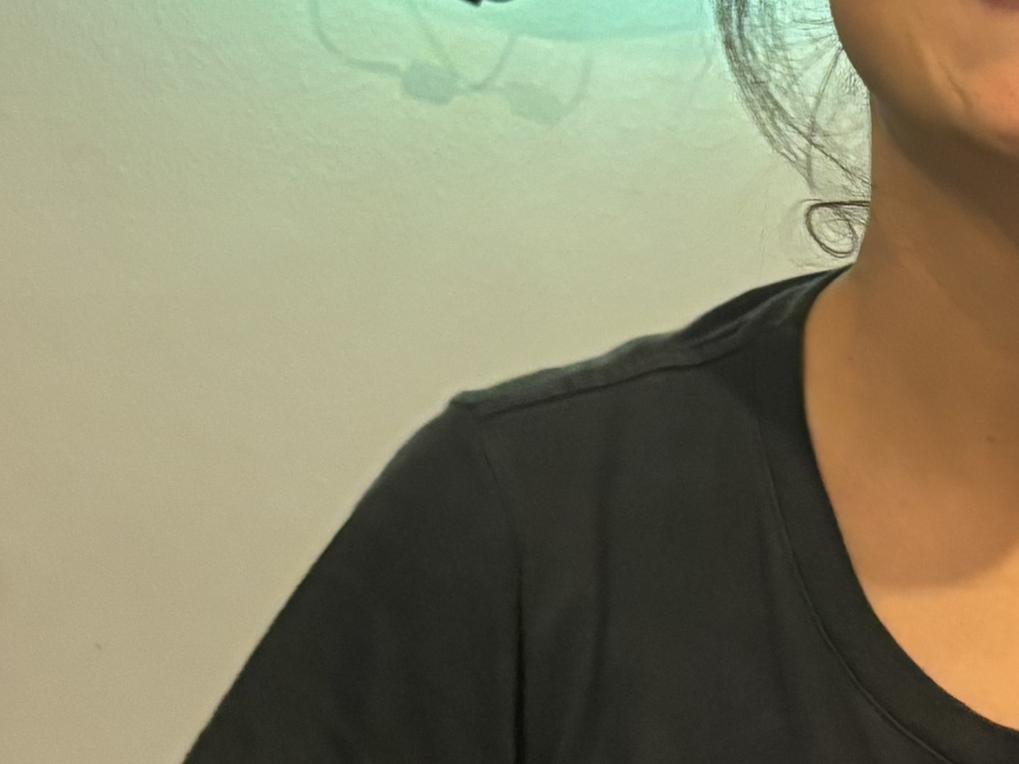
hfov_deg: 17.0
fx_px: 3356
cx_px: 940
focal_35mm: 114
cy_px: 92
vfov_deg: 12.9
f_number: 1.6
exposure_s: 1/33
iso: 500
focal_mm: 5.96
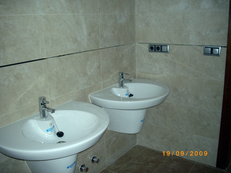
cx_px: 116
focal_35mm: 37
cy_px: 86
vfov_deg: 38.7
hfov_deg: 50.1
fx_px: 247
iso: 160
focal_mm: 6.2
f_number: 2.8
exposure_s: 1/50
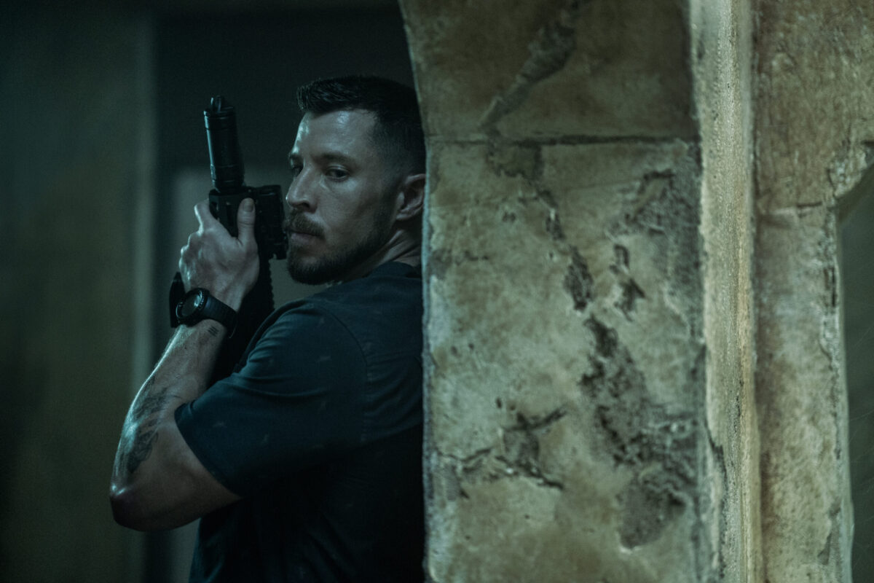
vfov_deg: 16.1
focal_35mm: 85
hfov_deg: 23.9
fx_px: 2063
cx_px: 437
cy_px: 292
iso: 4000
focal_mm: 85
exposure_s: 1/160
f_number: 1.4
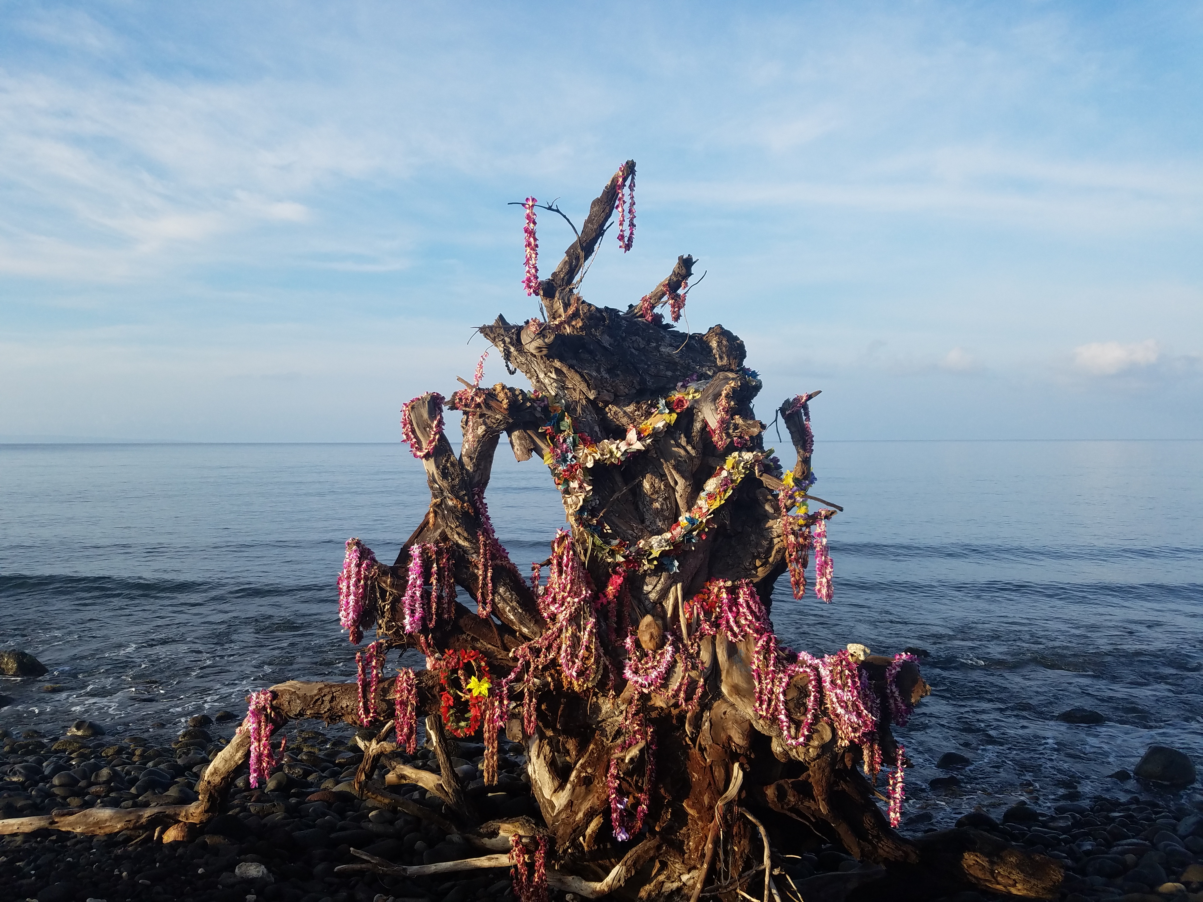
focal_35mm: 26
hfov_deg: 67.3
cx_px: 602
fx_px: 904
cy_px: 451
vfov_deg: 53.1
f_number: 1.7
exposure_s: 1/1280
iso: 50
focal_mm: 4.2
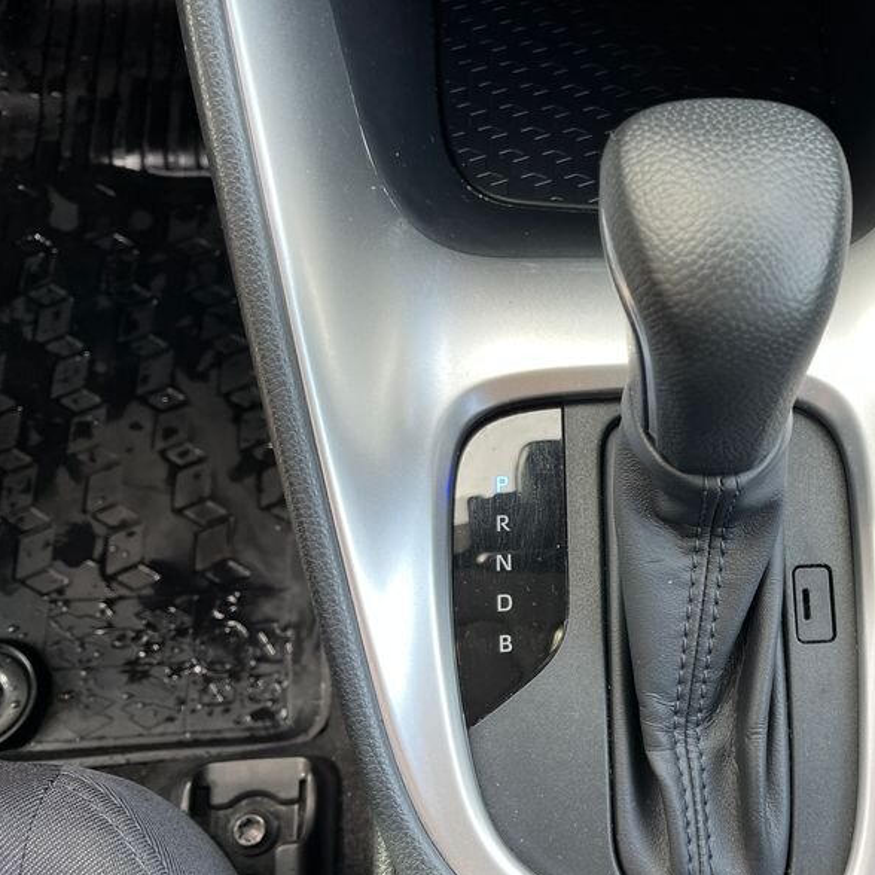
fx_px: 1144
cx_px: 735
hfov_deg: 39.7
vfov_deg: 41.8
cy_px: 476
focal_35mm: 40
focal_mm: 5.1
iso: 80
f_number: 1.6
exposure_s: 1/109
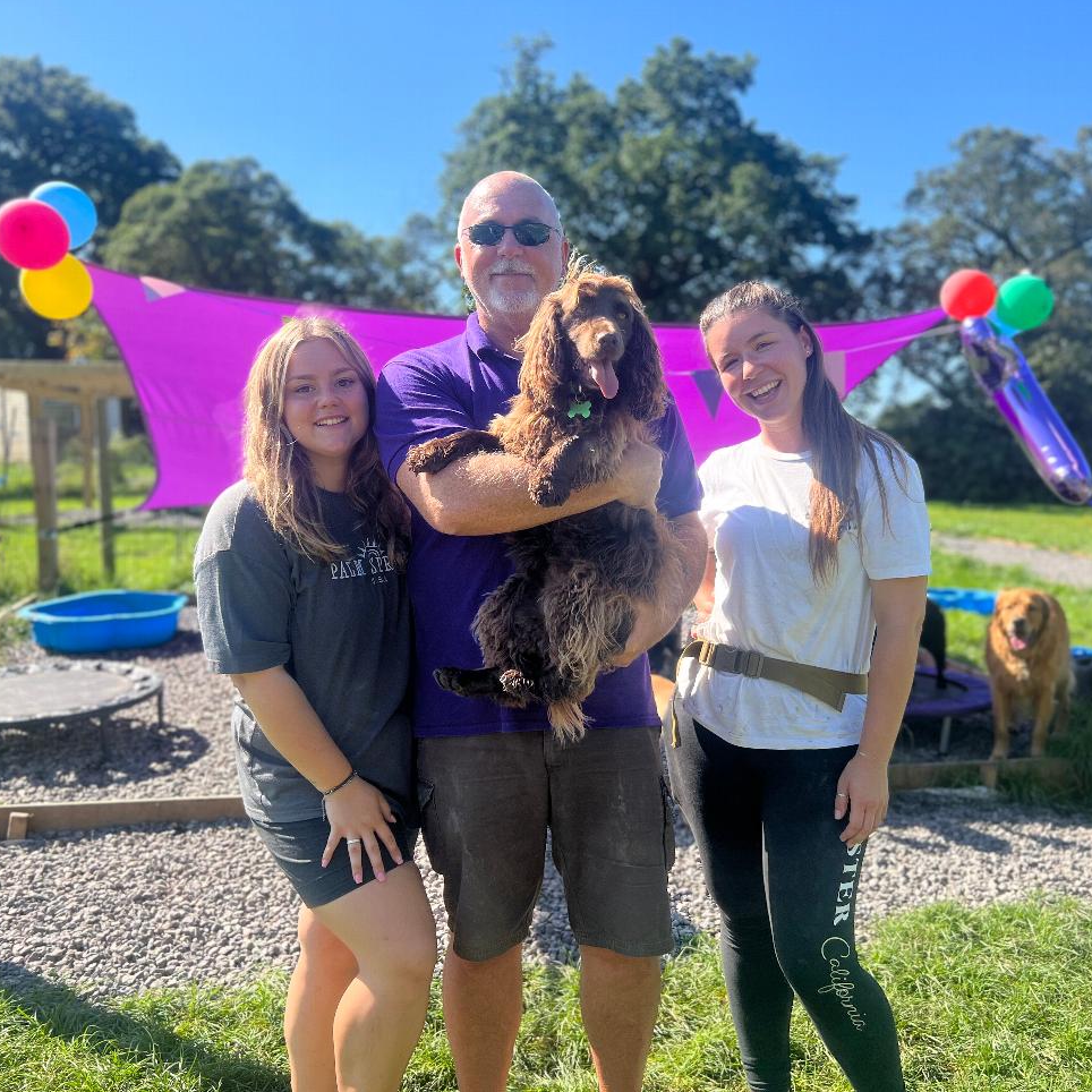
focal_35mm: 31
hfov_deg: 52.5
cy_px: 541
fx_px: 1106
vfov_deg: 52.5
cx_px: 581
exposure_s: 1/1361
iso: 50
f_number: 1.5
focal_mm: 5.7
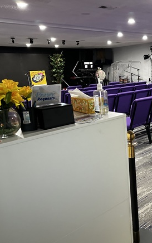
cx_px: 135
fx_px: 232
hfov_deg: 34.4
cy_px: 125
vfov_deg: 55.3
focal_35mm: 35
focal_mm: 6.86
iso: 640
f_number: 1.78
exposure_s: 1/60
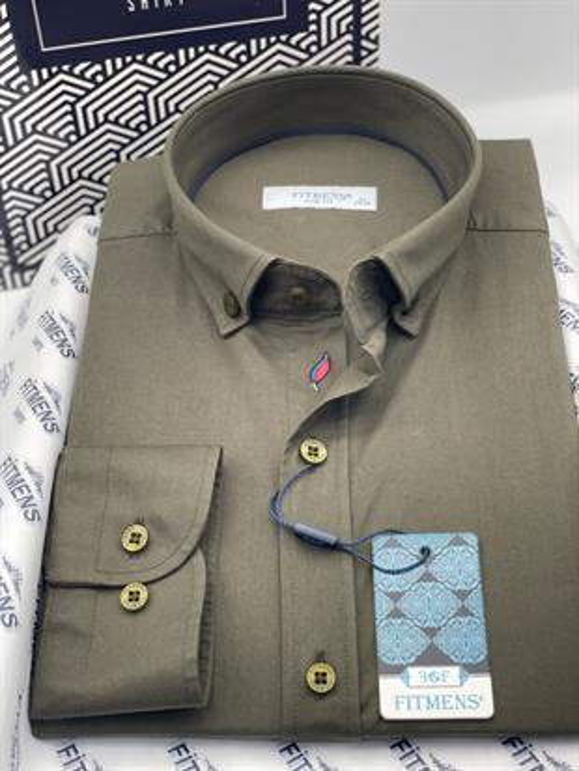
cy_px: 386
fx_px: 1159
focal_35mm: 52
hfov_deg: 28.0
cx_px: 290
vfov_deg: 36.8
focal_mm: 6
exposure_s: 1/100
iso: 64
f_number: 2
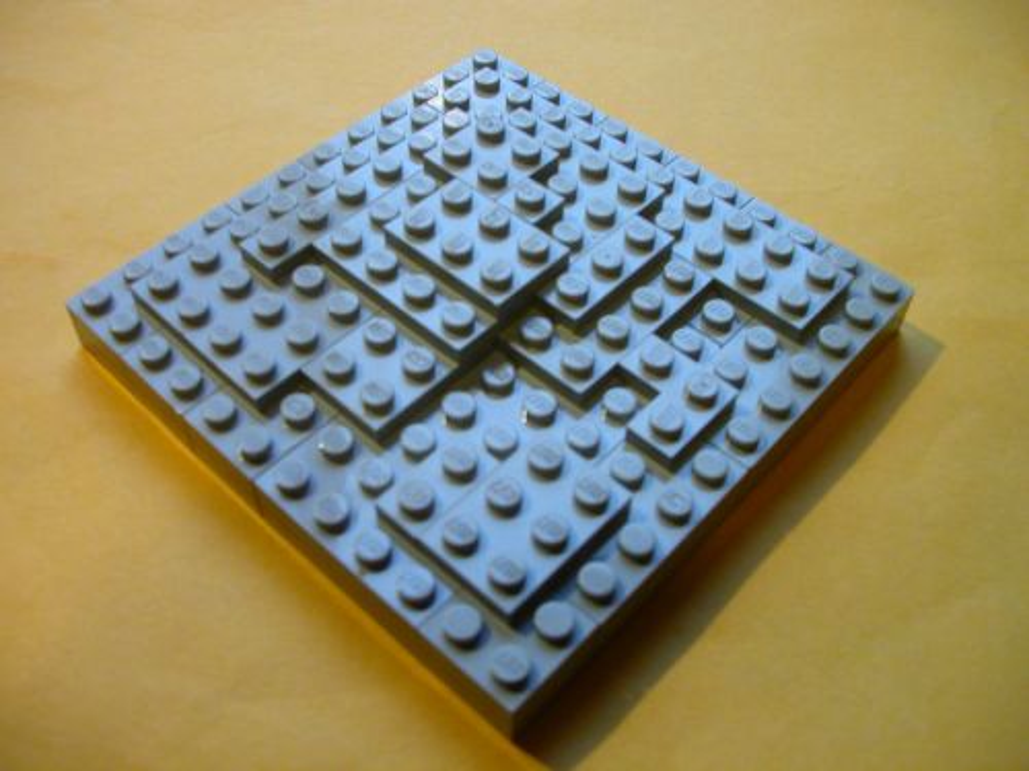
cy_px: 386
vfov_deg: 38.7
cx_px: 514
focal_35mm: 37
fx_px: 1100
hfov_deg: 50.1
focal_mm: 5.6
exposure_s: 1/34.7
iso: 100
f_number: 2.7
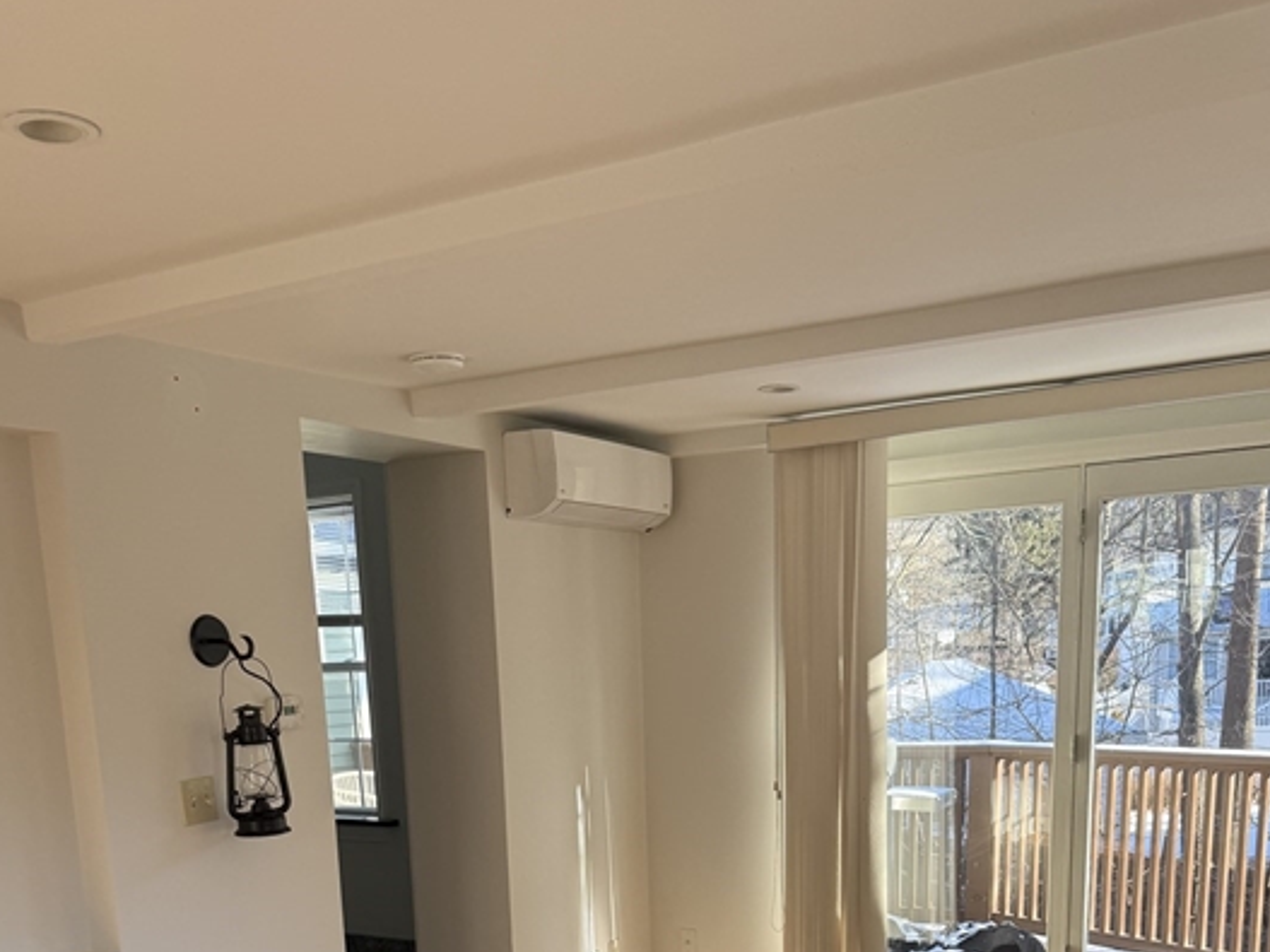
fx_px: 1284
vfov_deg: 37.2
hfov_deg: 52.6
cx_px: 605
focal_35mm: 35
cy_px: 911
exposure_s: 1/323
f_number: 1.78
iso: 100
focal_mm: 6.76
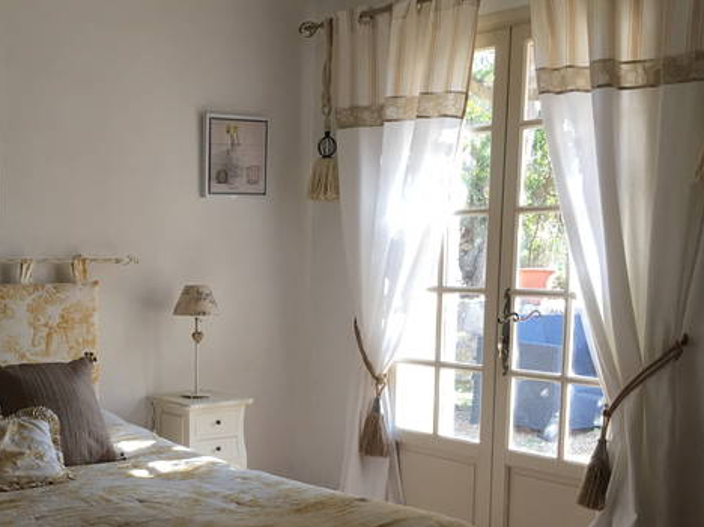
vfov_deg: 29.2
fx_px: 996
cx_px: 182
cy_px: 384
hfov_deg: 38.0
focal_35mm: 49
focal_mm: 4.15
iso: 32
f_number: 2.2
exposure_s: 1/33
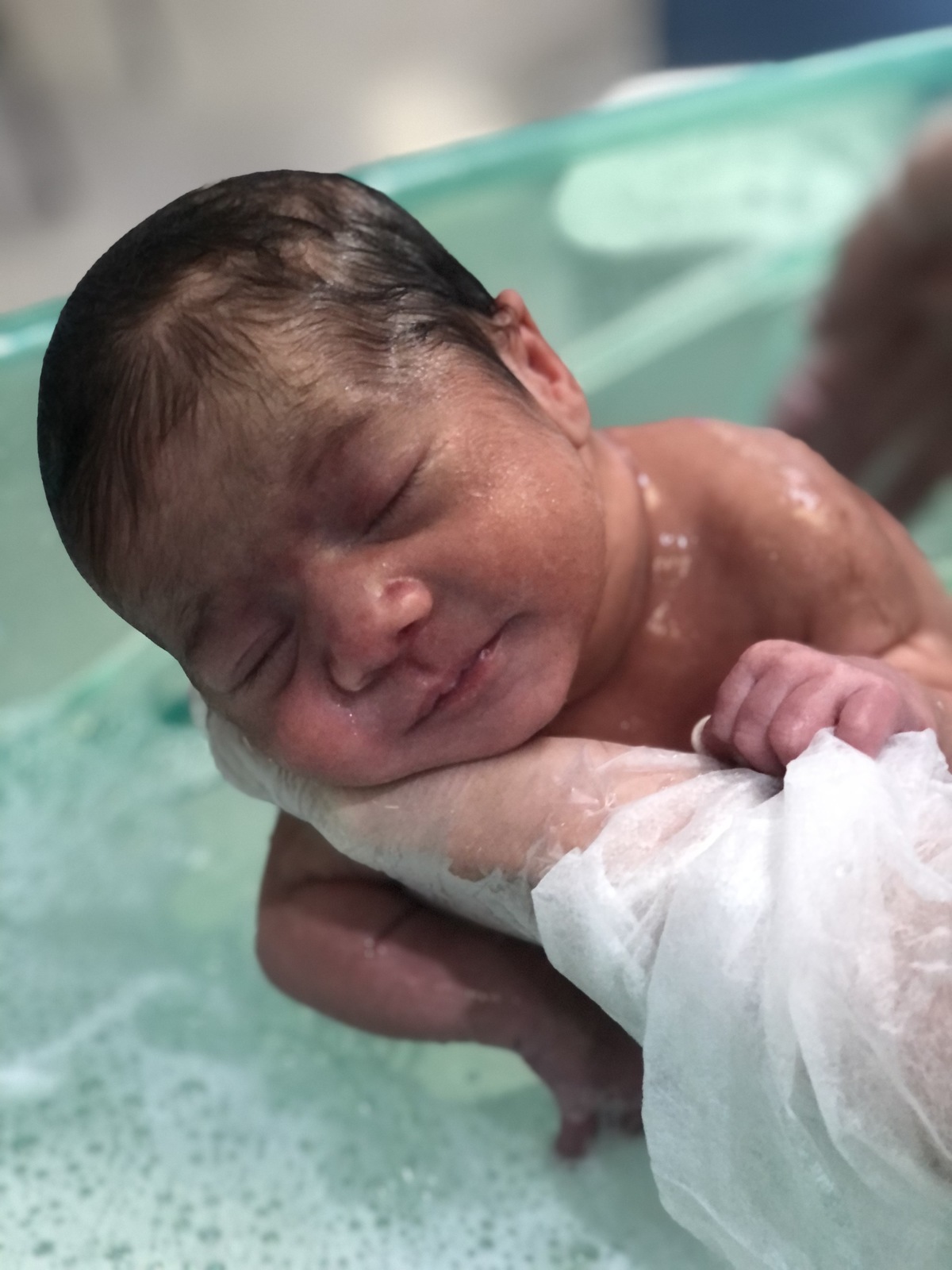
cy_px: 635
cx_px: 476
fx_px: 2090
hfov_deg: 25.7
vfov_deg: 33.8
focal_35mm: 57
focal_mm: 6.6
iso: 320
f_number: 2.8
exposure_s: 1/30
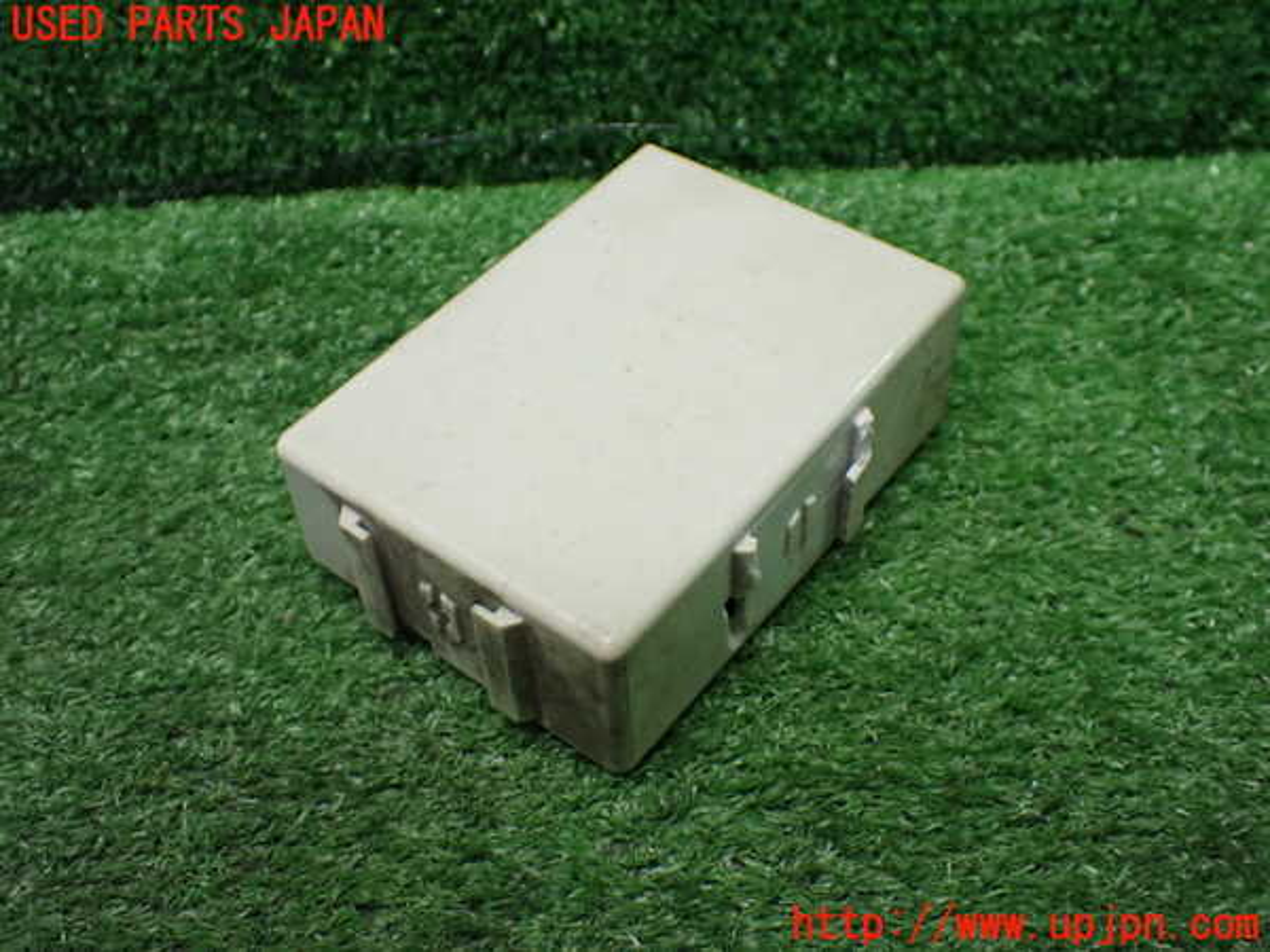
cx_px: 635
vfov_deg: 37.7
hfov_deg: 49.0
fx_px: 1394
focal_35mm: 38
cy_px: 476
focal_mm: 6.83
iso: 800
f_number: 2.7
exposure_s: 1/125
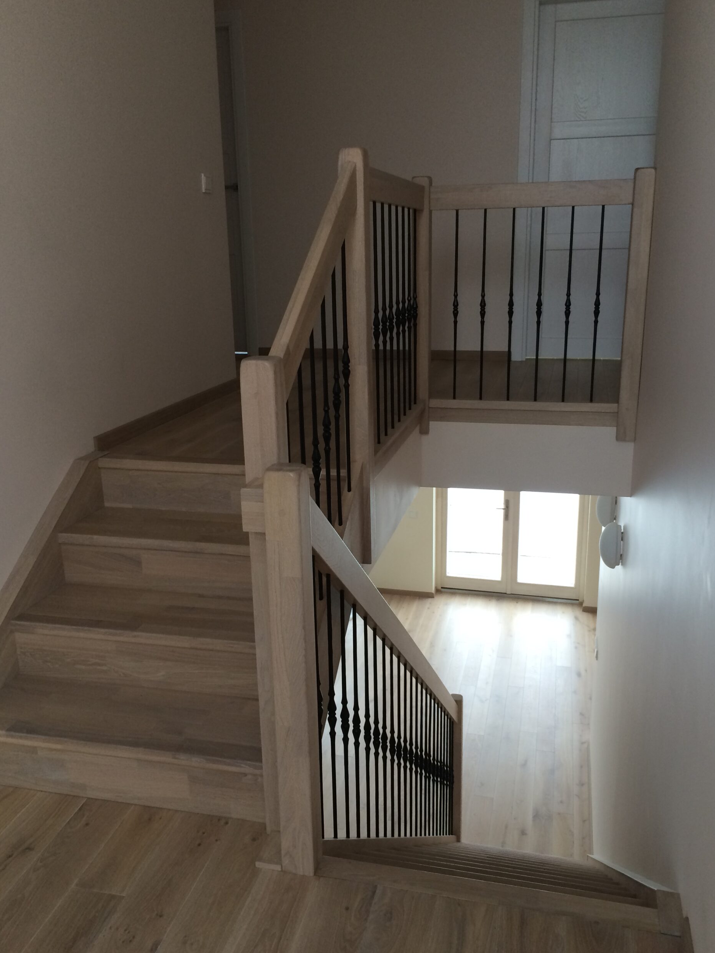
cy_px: 474
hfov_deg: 46.8
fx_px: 826
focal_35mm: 30
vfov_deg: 60.0
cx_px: 363
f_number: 2.2
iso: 50
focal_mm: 4.15
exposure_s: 1/33
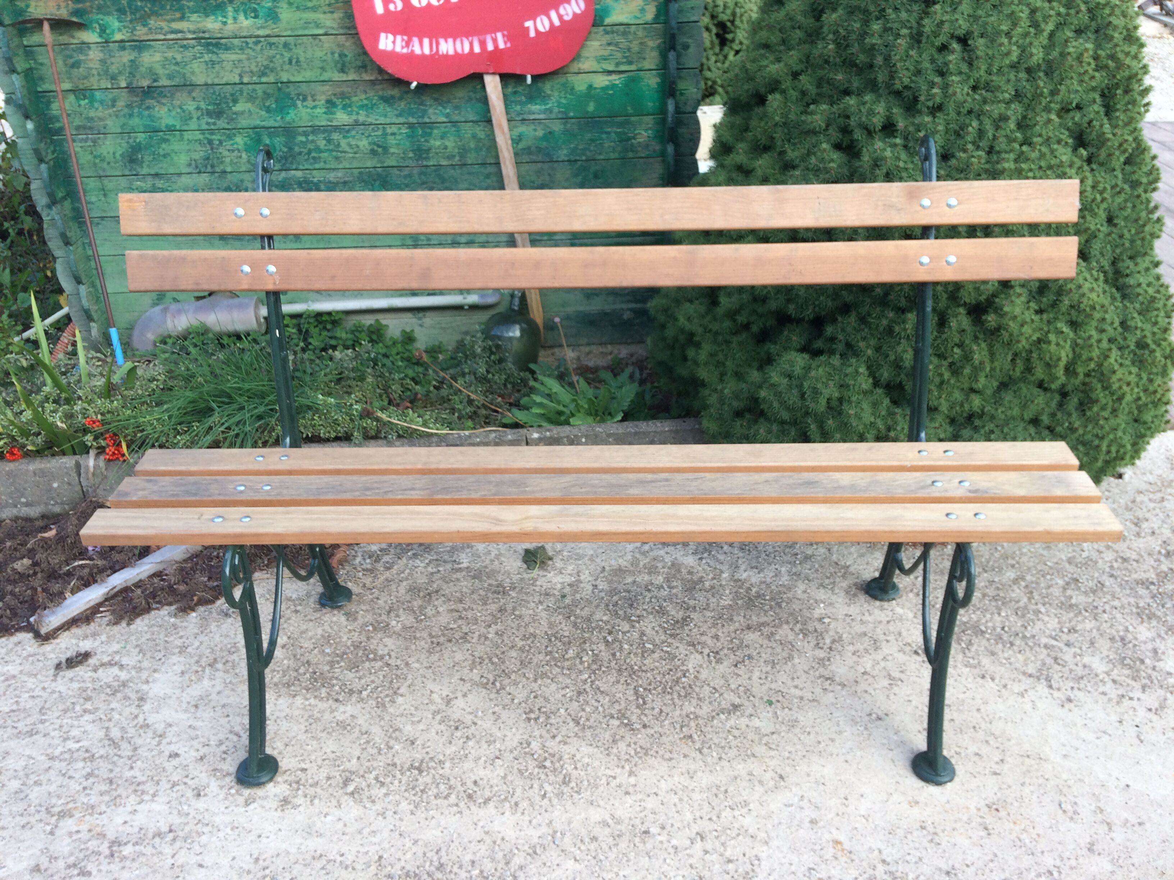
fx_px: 984
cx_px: 587
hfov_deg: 61.7
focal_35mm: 29
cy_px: 440
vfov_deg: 48.2
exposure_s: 1/252
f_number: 2.2
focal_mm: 4.15
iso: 32
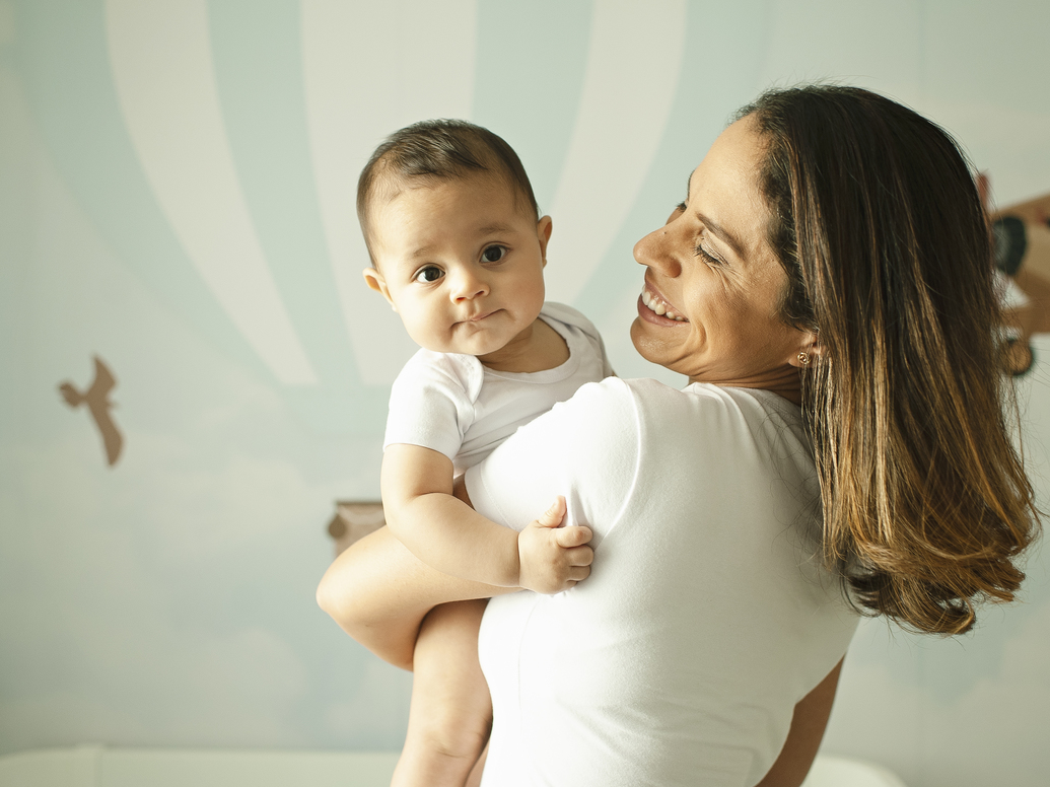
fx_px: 1183
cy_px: 392
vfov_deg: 36.8
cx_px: 545
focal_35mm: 39
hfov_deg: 47.9
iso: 800
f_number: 2.8
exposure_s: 1/125
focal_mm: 35
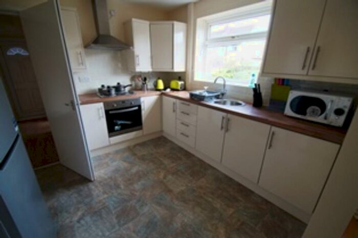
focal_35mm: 15
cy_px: 119
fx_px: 149
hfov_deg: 100.4
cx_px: 179
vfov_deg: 77.3
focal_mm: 10
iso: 160
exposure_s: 1/60
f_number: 4
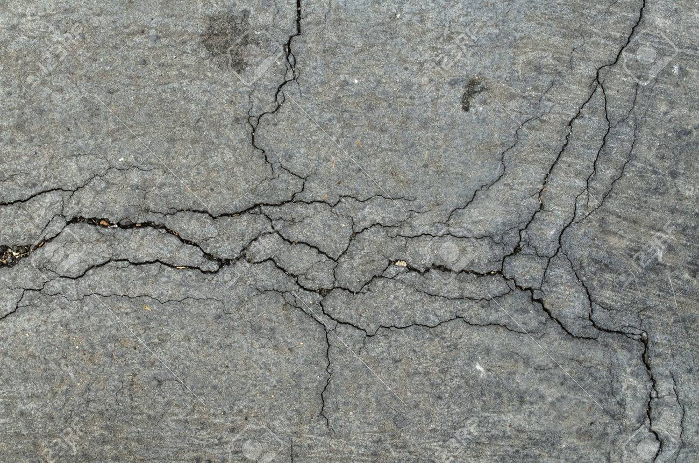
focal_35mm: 52
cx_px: 350
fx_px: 1017
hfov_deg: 37.9
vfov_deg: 25.6
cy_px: 232
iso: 200
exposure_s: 1/50
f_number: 18
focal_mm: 35
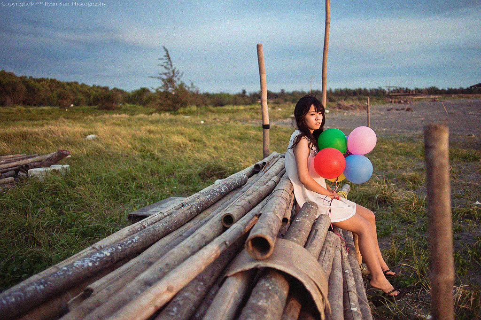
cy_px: 160
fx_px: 467
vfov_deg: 37.8
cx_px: 240
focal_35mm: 35
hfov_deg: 54.5
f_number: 2.2
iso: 100
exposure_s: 1/160
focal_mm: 35
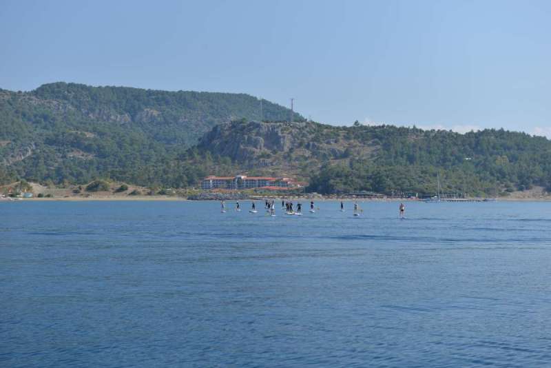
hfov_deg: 28.8
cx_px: 276
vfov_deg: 19.5
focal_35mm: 70
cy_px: 184
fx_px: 1072
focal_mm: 70
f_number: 6.3
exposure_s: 1/160
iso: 100
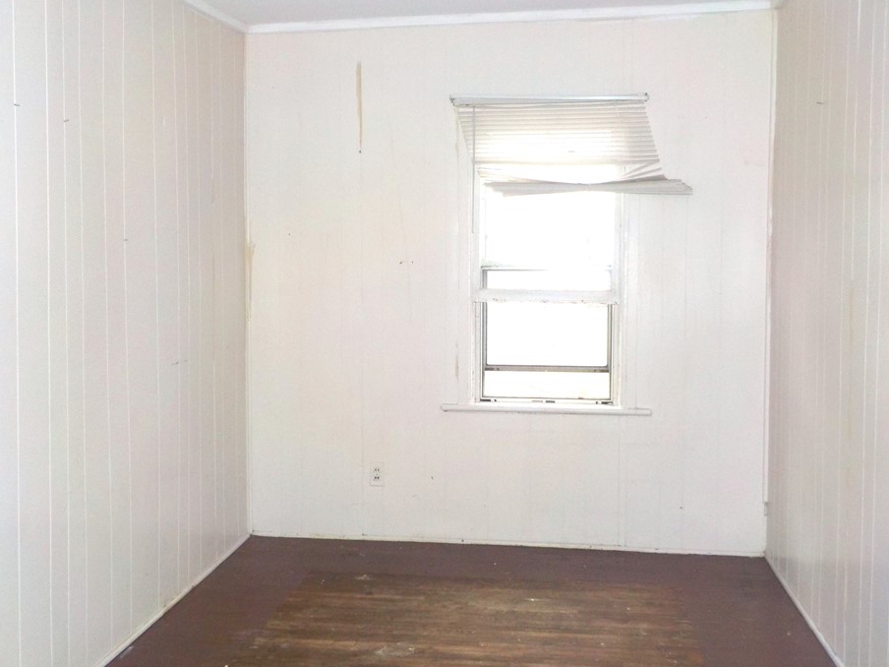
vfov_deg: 41.8
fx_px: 873
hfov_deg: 54.0
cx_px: 434
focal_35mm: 34
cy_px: 335
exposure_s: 1/30
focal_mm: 4.1
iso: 200
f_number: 3.3
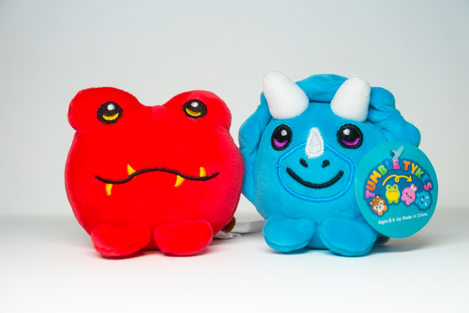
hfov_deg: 38.2
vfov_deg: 26.0
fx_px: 677
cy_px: 156
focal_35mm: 52
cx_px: 234
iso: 640
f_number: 4.3
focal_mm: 34.5
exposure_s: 1/200
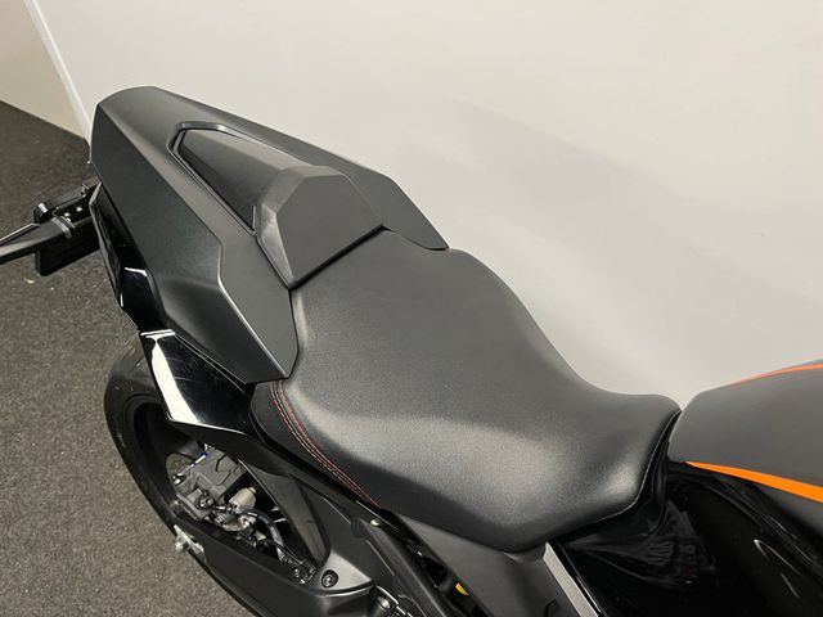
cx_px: 412
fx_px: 618
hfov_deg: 67.3
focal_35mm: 26
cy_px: 308
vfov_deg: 53.1
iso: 125
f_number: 1.6
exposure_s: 1/50
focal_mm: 5.1
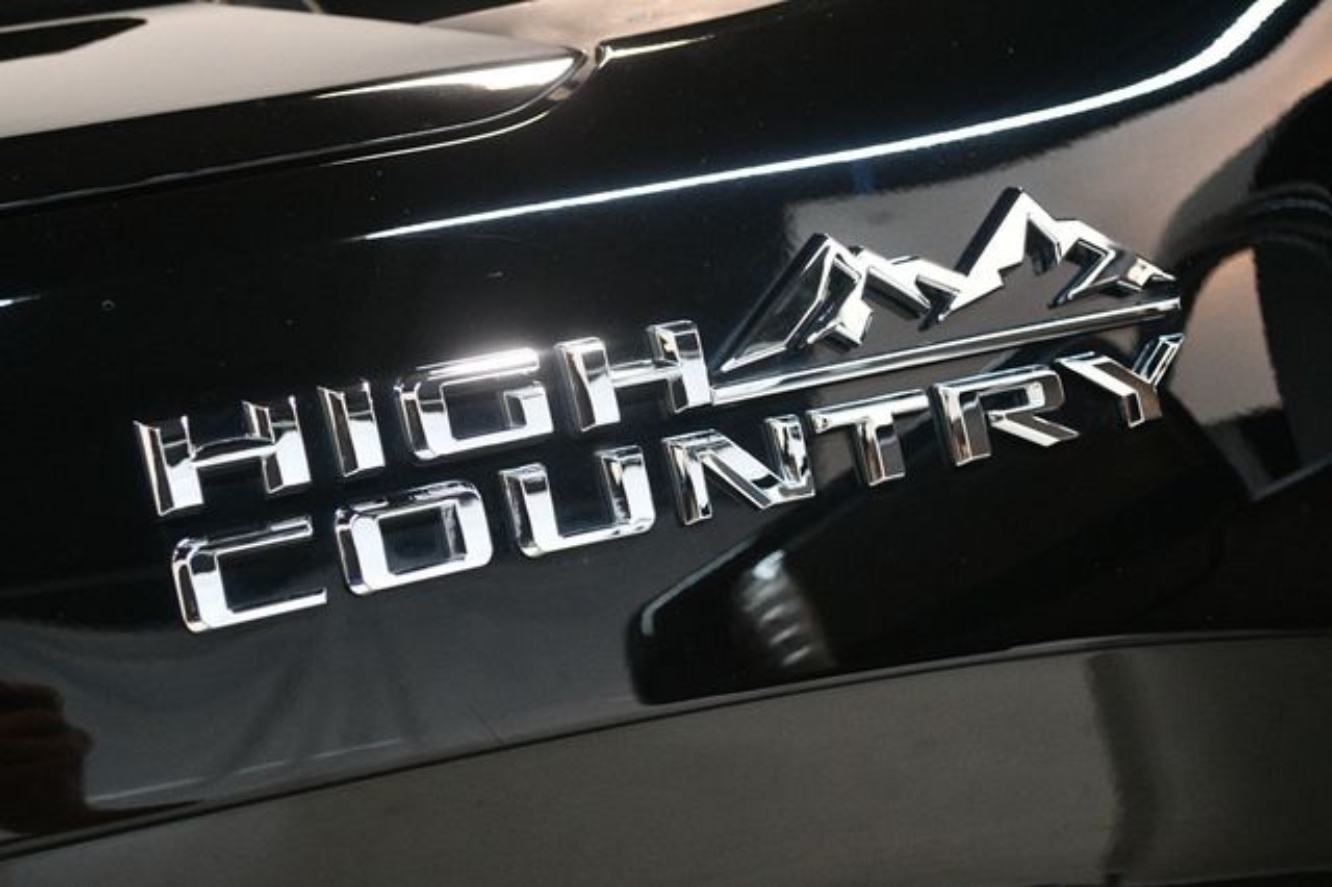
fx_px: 1997
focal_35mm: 54
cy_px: 444
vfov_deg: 25.0
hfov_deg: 36.9
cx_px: 666
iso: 3200
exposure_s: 1/60
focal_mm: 36
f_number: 5
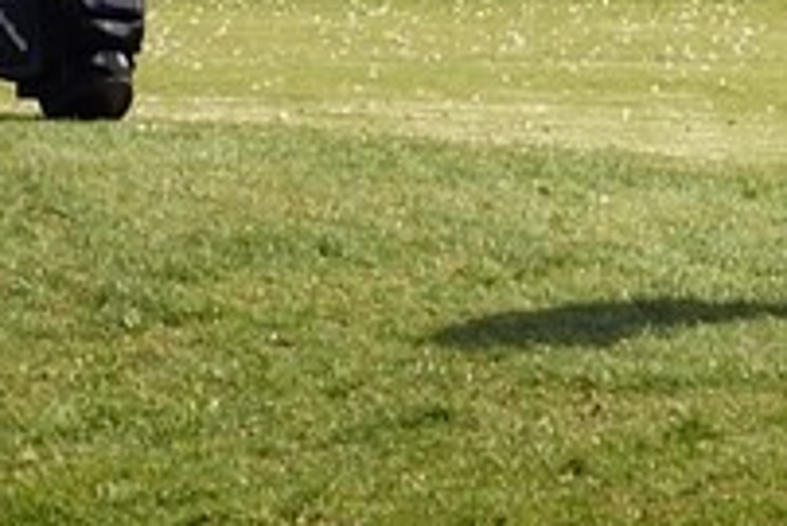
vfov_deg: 2.5
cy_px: -988
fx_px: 12141
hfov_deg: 3.6
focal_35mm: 555
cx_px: 2544
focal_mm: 70
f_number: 11
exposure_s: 1/320
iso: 200
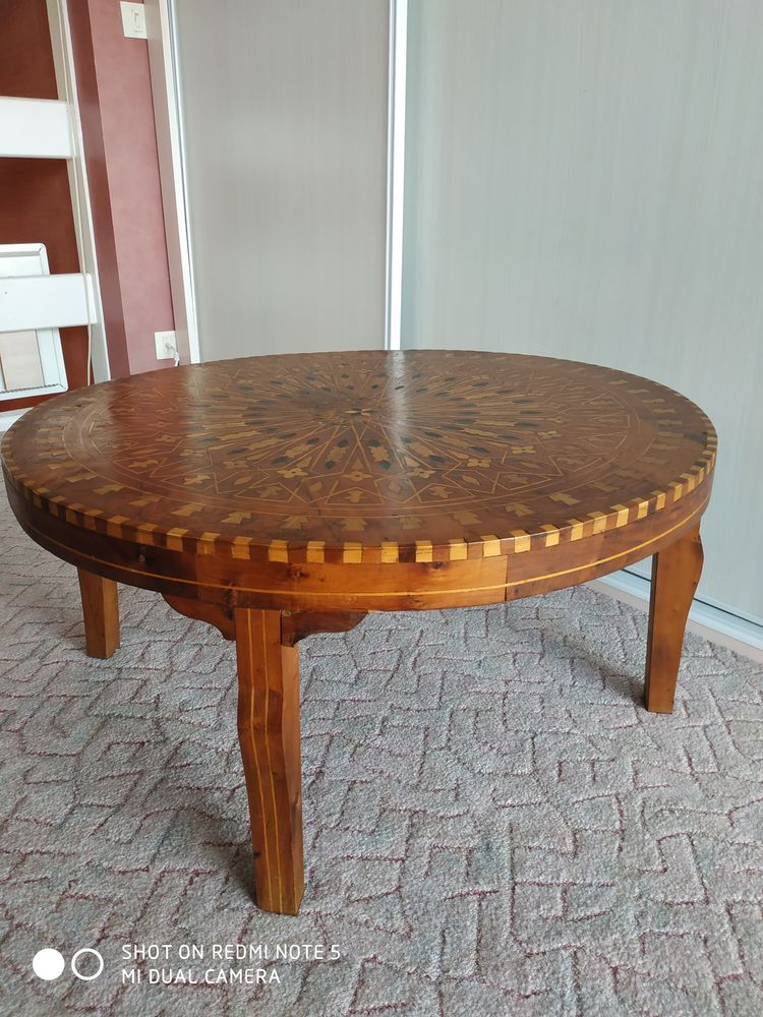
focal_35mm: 24
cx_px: 382
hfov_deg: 56.8
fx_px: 705
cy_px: 508
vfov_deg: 71.6
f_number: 1.9
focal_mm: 3.94
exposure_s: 1/50
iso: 160
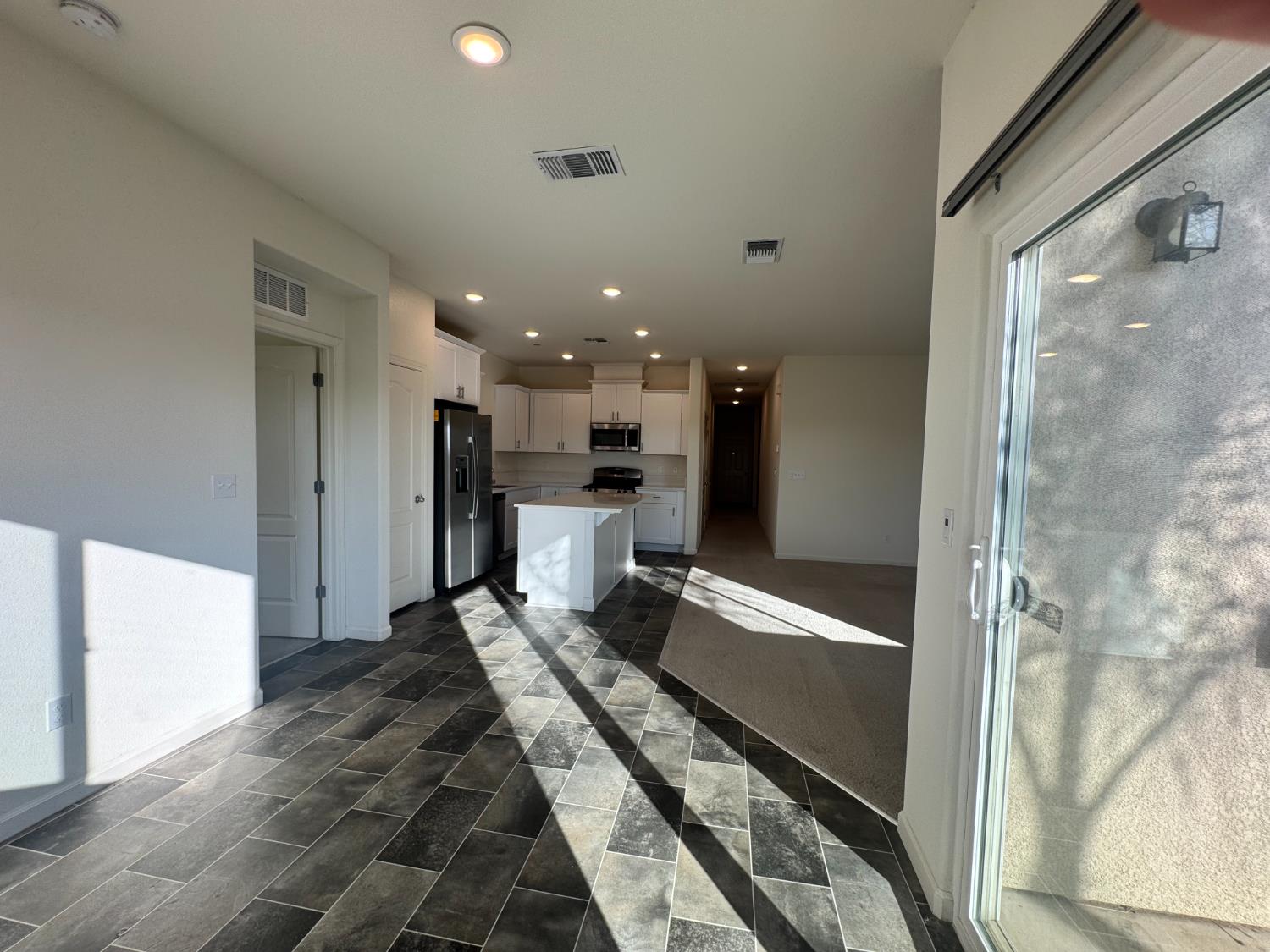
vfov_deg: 85.7
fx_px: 514
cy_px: 476
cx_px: 635
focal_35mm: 14
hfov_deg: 102.1
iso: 40
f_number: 2.2
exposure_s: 1/152
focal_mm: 2.22
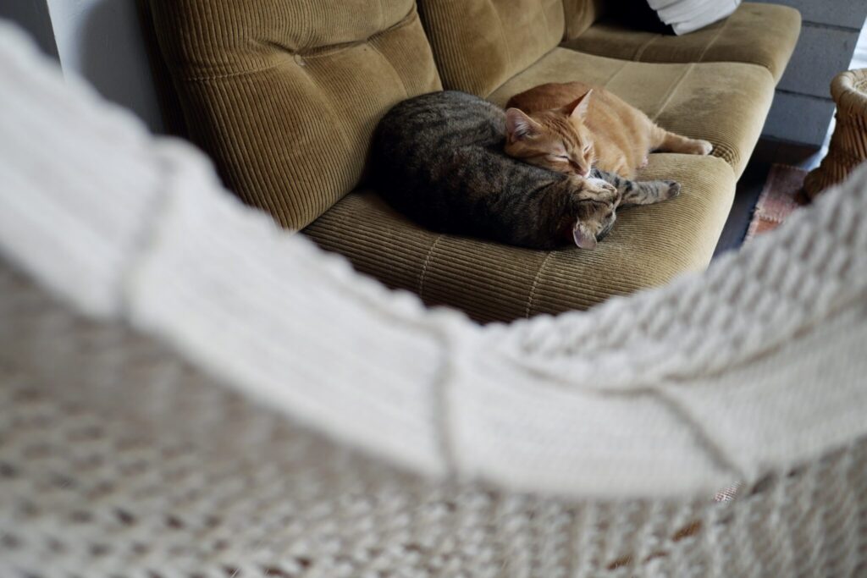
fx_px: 747
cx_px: 434
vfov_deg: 42.3
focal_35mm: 31
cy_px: 289
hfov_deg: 60.3
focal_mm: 15
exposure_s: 1/160
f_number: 2
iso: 200
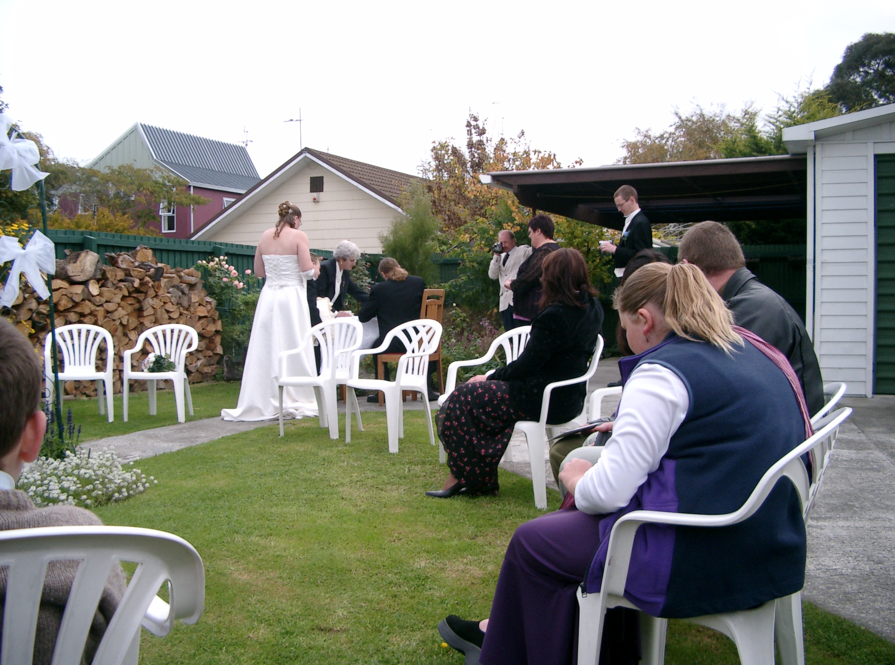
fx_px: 953
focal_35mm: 37
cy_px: 332
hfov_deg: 50.3
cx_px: 448
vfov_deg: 38.5
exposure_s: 1/500
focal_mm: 7.6
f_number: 2.6
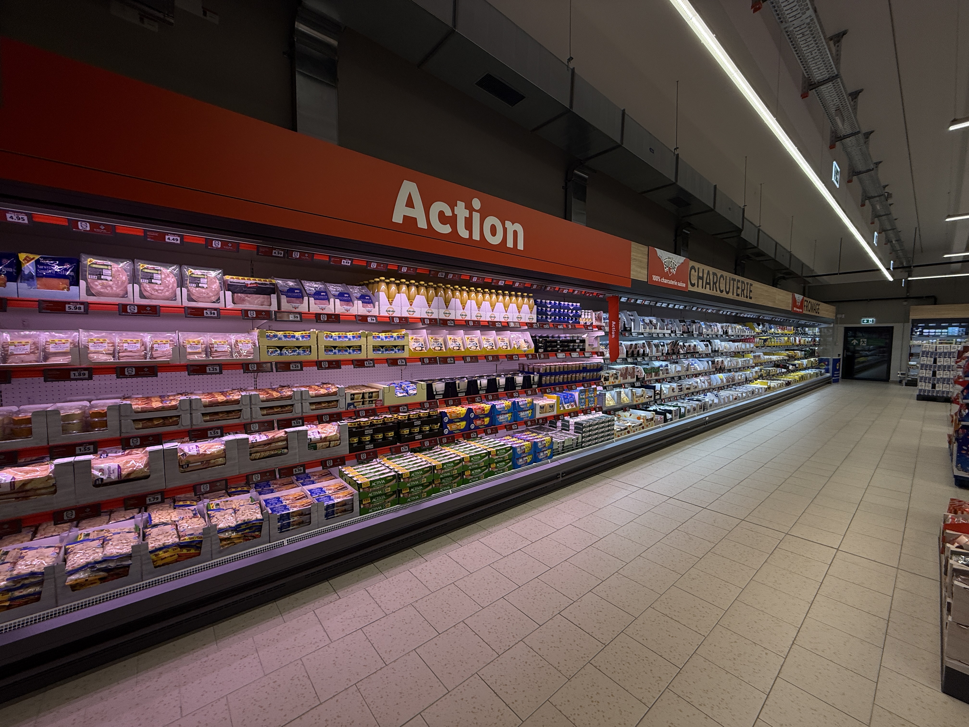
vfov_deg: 85.7
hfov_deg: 102.1
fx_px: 392
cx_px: 484
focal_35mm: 14
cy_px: 364
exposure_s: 1/112
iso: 50
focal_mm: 2.22
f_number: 2.2
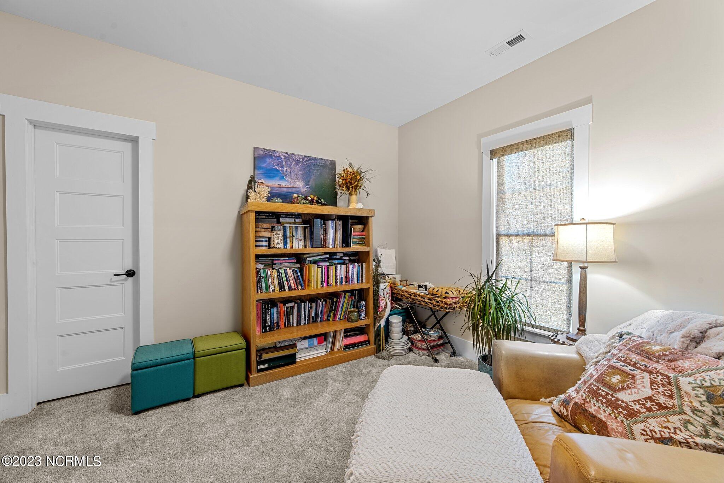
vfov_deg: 81.3
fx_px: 282
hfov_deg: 104.2
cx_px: 362
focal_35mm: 14
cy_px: 242
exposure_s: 4
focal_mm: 14
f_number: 8
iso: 100
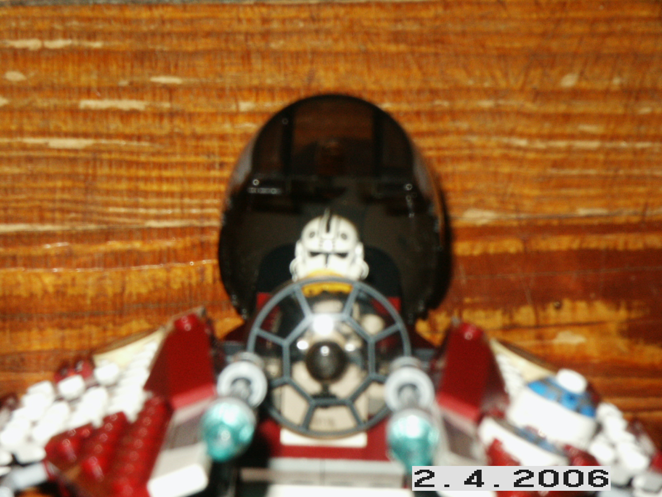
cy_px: 248
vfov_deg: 11.2
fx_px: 2524
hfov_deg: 14.9
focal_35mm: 132
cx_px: 331
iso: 200
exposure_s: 1/125
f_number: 8
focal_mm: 26.93
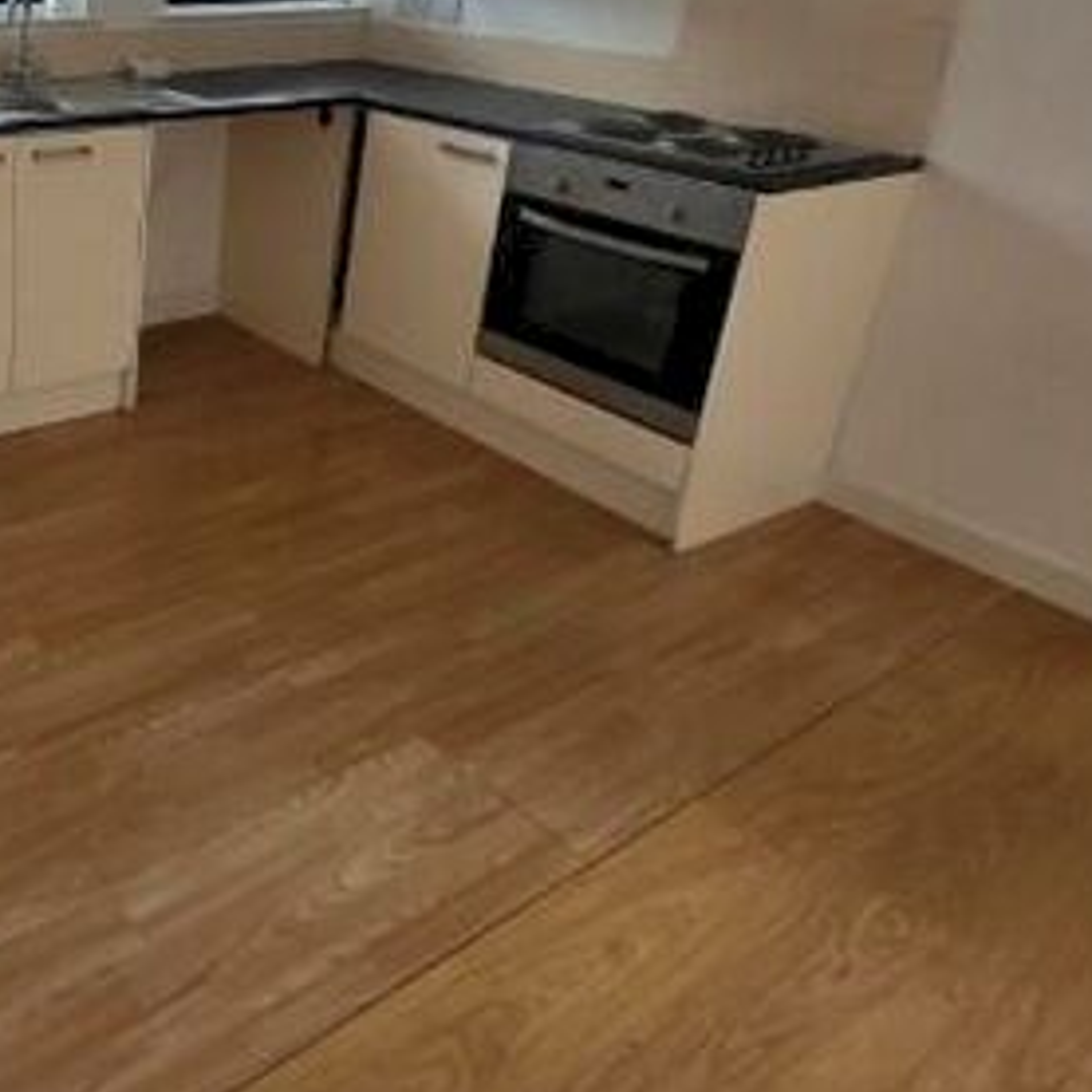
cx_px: 4
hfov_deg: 46.6
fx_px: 1035
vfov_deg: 52.8
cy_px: 254
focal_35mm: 29
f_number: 2.2
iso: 200
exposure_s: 1/50
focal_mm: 1.74
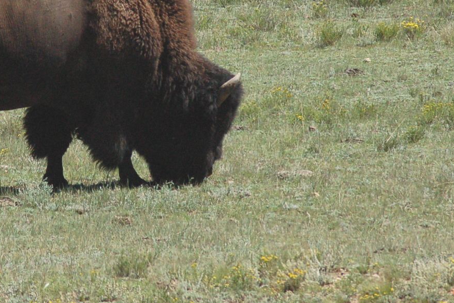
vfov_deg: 1.8
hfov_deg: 2.7
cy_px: 76
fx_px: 9724
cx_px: 111
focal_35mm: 771
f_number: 14
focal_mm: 300
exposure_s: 1/1000
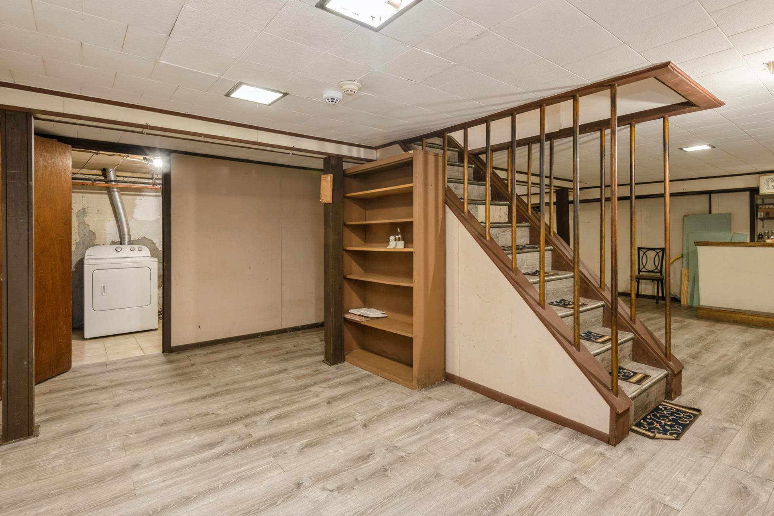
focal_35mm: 17
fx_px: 366
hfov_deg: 93.3
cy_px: 270
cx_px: 381
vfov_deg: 70.4
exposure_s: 1
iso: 200
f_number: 9
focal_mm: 16
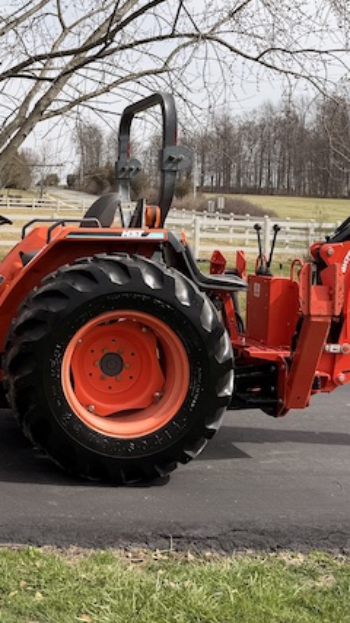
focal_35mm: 49
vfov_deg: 41.9
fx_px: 809
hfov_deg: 22.8
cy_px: 244
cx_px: -45
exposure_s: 1/4975
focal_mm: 6.76
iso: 80
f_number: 1.78
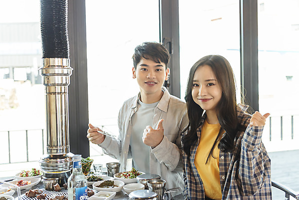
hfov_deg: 48.4
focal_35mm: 40
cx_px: 150
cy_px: 100
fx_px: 332
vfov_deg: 33.4
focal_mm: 40
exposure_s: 1/400
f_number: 2.8
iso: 800
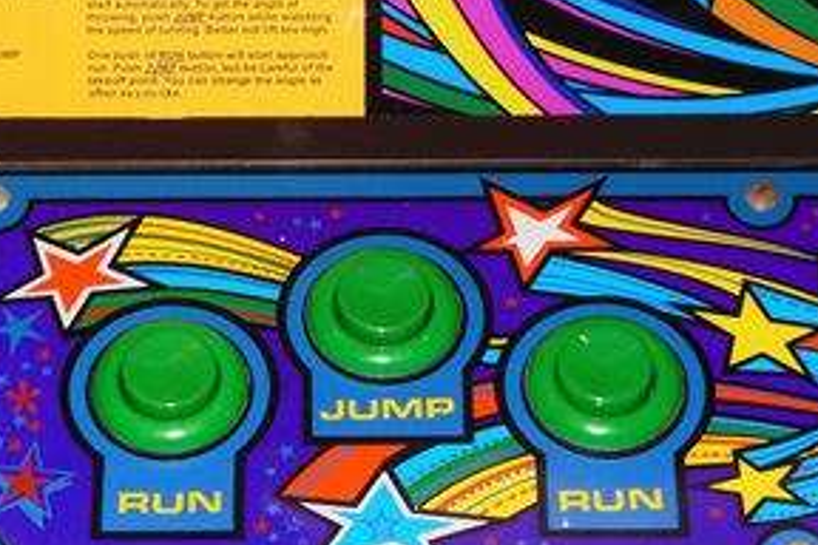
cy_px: 170
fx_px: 2795
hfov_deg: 16.6
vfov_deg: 11.1
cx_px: 364
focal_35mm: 123
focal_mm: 13.6
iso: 200
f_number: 4.4
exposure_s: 1/60
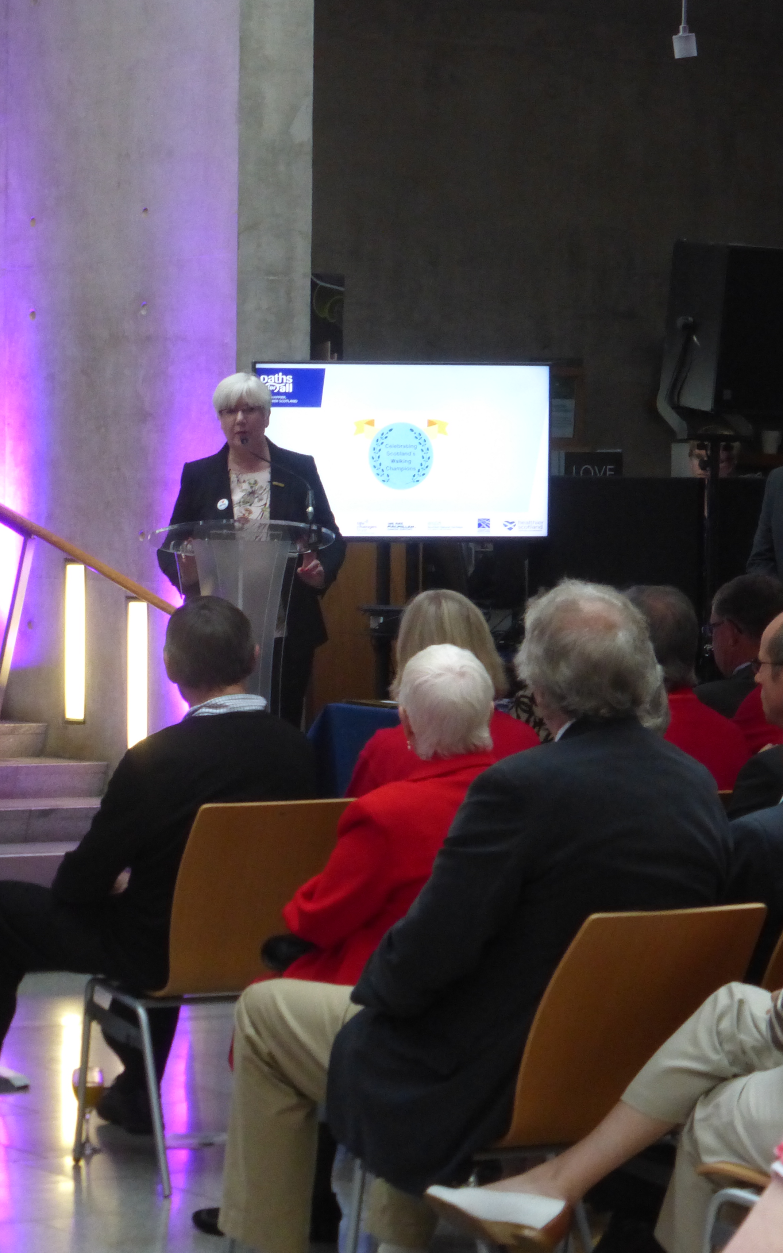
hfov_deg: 10.2
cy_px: 625
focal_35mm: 128
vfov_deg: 16.3
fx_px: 4371
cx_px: 131
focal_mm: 16.1
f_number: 5.2
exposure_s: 1/20
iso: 400
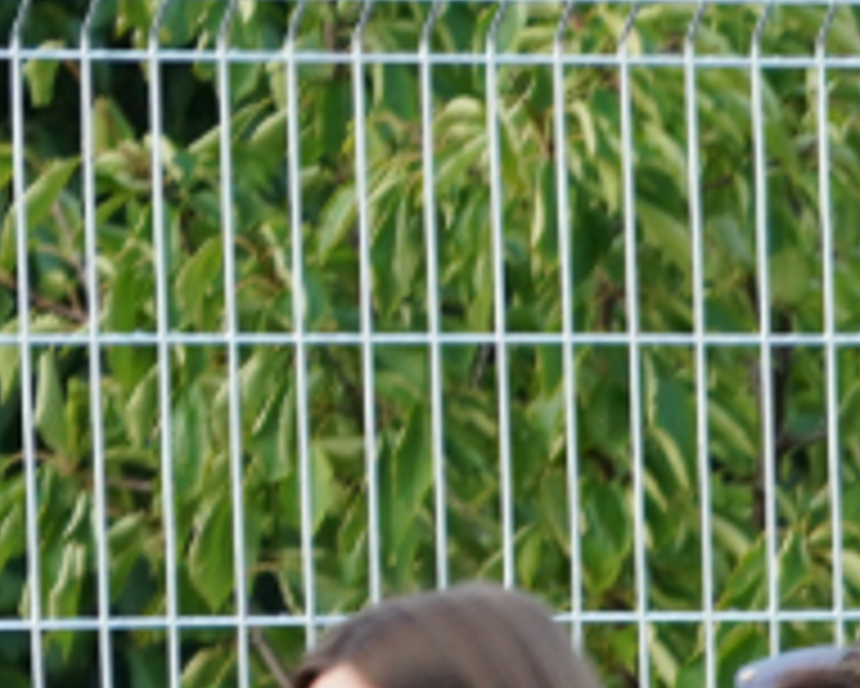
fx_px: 15152
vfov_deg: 2.6
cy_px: 1464
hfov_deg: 3.2
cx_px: 2697
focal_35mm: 595
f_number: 4
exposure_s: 1/100
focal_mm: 93
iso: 500
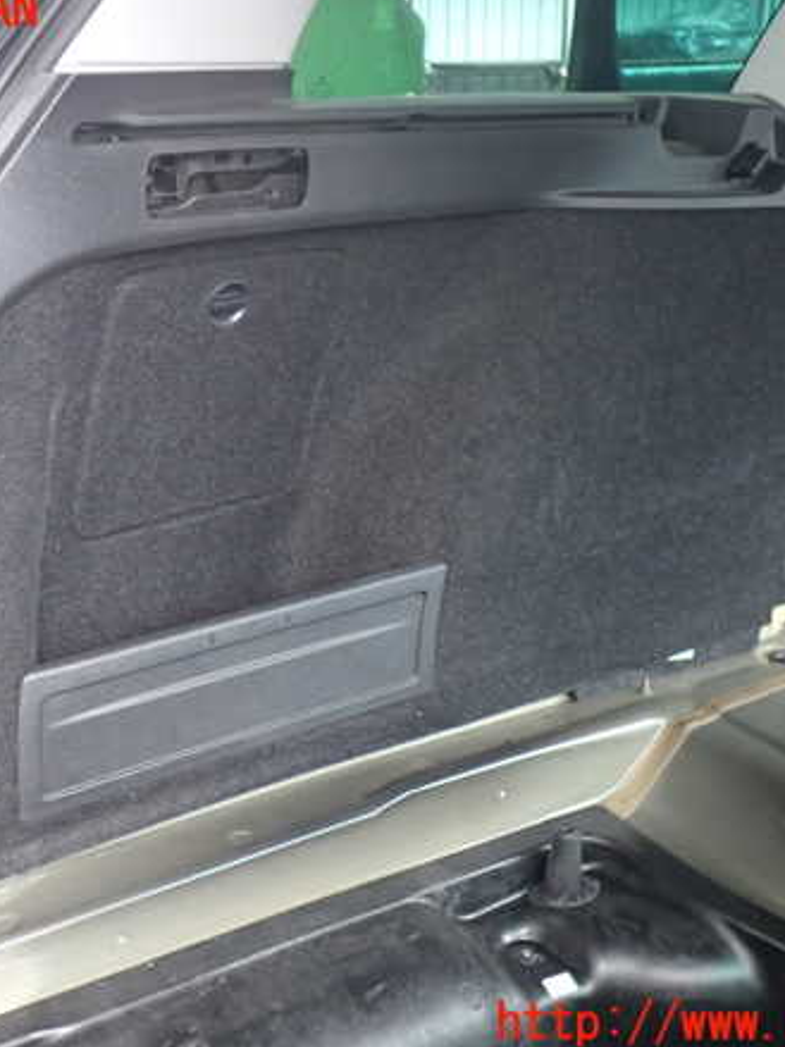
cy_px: 518
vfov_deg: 45.8
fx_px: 1240
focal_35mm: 41
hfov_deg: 35.0
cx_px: 320
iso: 400
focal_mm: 5.4
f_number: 2.3
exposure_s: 1/30
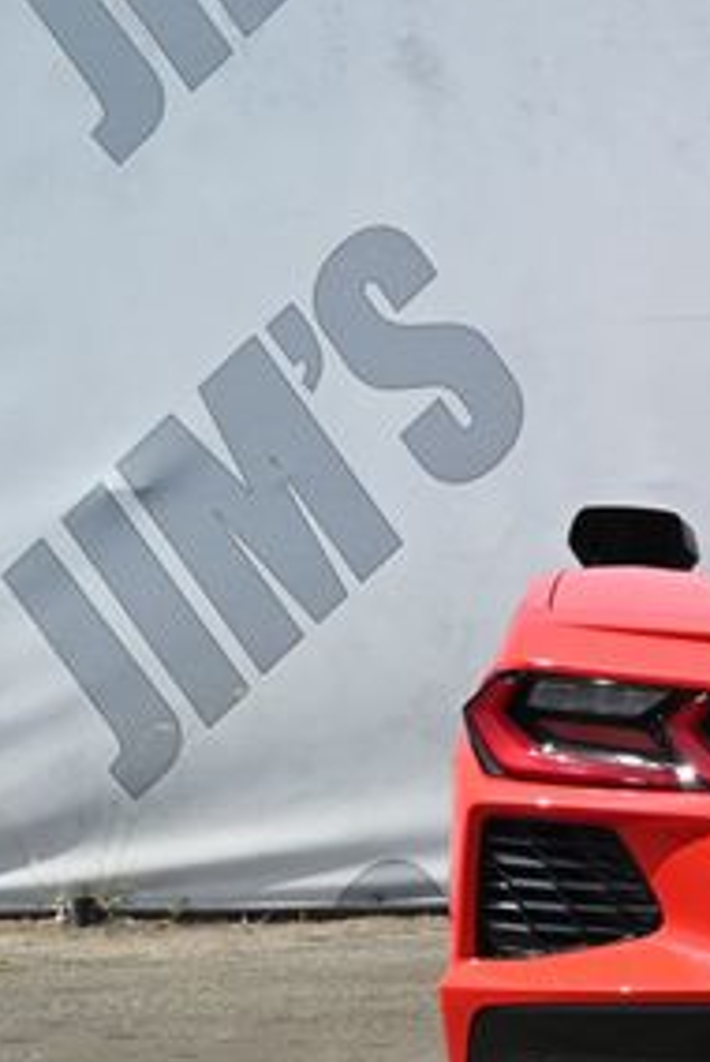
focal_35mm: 162
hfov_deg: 8.2
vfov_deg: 12.6
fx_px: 4780
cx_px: 1185
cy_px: 733
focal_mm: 48
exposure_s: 1/250
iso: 180
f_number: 6
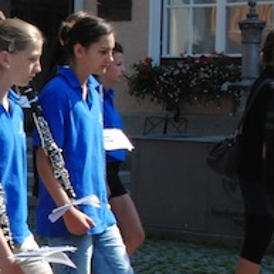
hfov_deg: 12.9
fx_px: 1182
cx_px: -37
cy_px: 221
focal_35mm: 132
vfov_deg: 13.2
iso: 100
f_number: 5.3
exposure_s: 1/320
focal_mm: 7.3
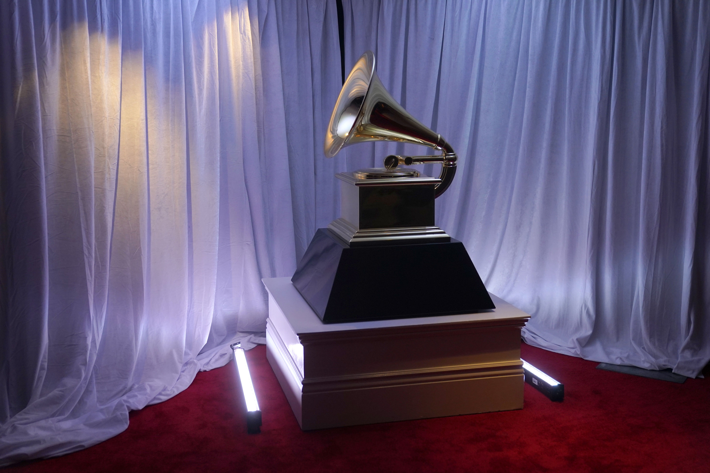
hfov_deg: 47.4
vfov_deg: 32.6
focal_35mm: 41
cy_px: 236
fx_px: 809
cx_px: 355
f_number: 2.8
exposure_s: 1/500
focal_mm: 41
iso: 1600
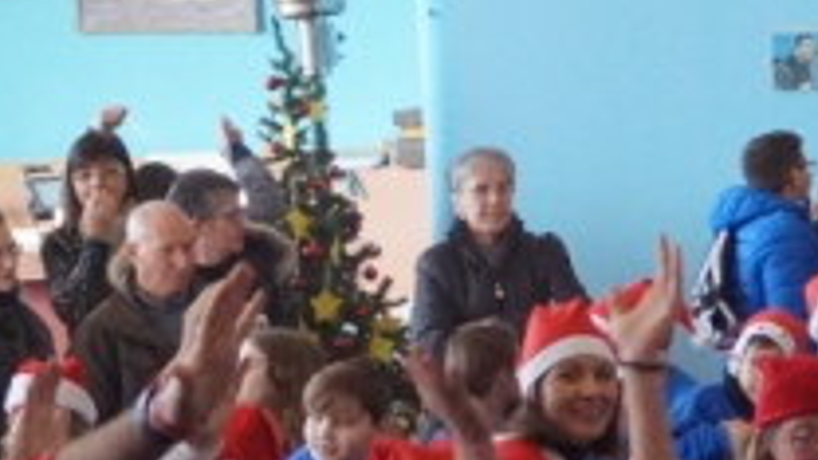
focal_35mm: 271
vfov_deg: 4.5
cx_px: 1565
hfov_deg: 7.7
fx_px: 5869
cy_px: 397
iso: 2000
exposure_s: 1/160
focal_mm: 35
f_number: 4.5
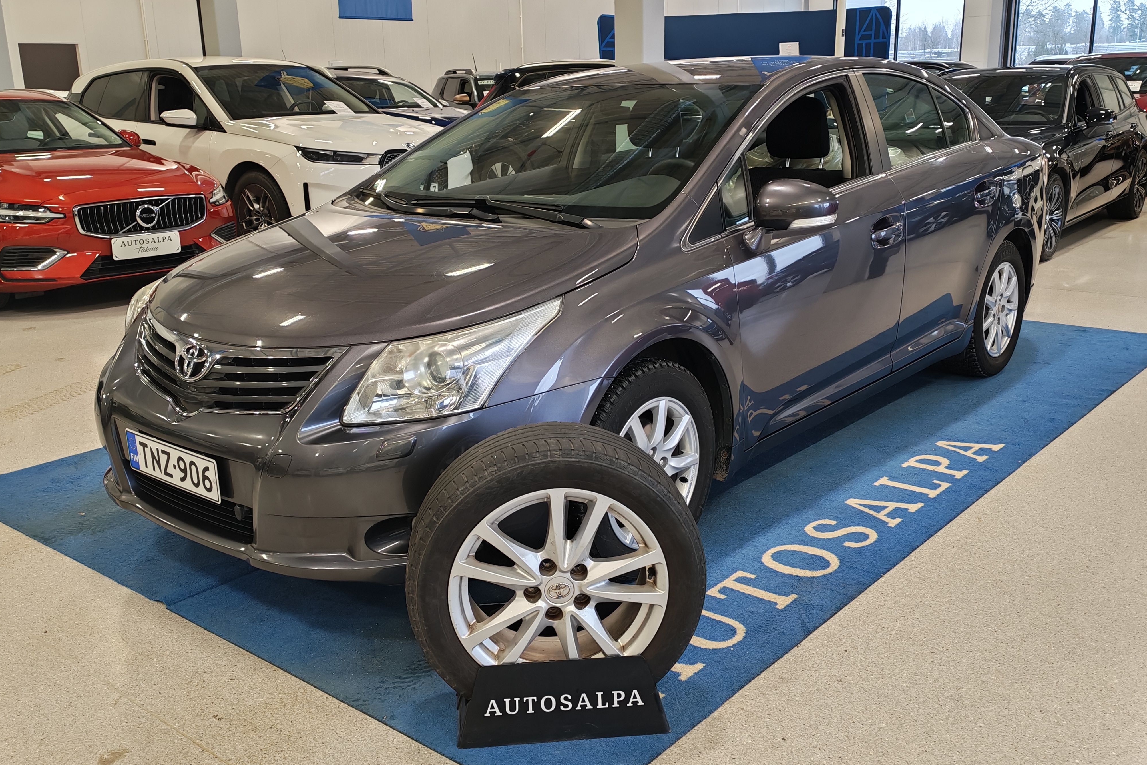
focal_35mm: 35
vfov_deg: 37.9
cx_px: 572
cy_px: 382
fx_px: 1115
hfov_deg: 54.4
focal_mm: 6.12
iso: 200
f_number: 1.9
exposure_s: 1/100
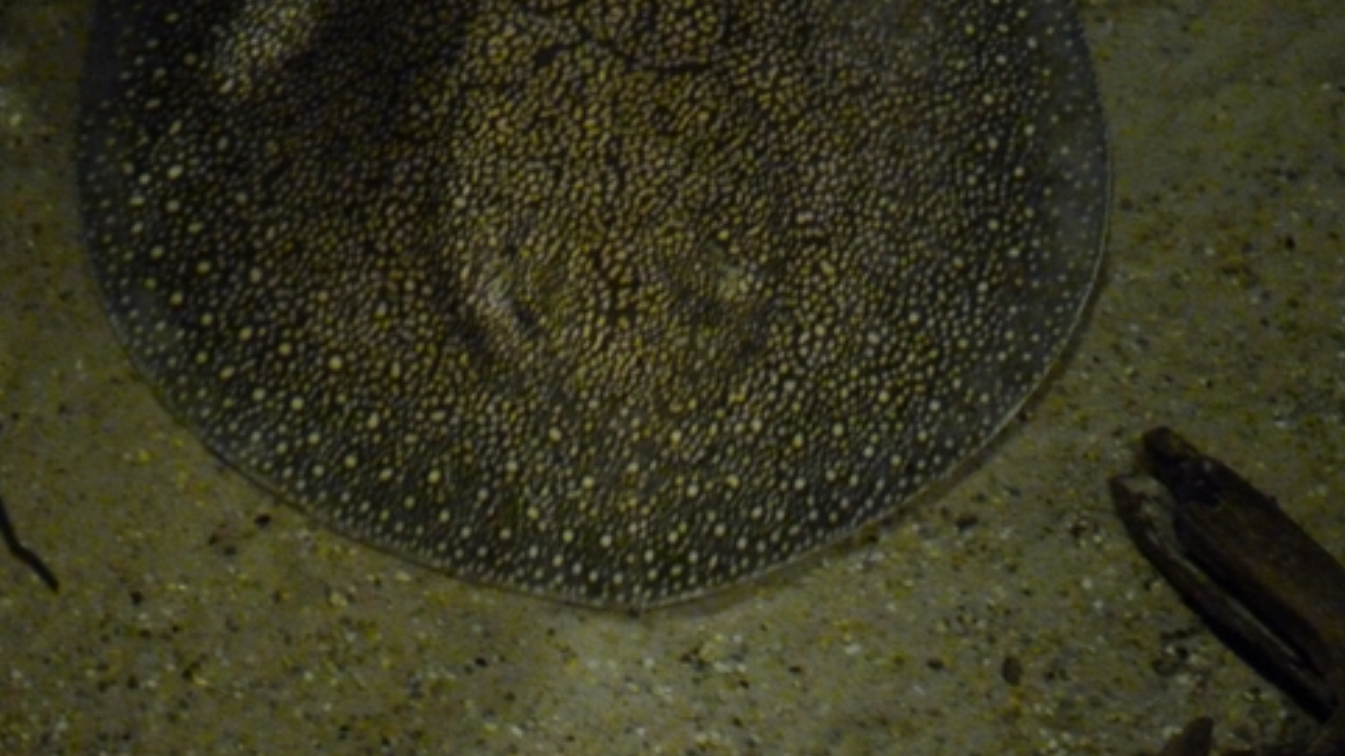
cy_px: 265
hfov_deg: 18.8
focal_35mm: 114
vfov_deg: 10.6
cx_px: 650
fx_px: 4065
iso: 800
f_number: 3.4
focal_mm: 17.5
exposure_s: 1/15
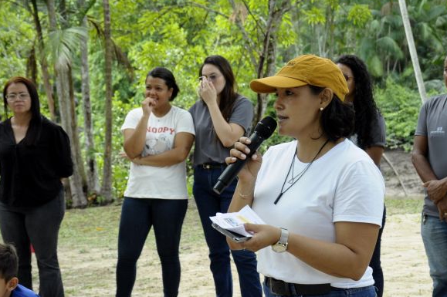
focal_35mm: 87
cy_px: 182
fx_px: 1079
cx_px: 294
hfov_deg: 23.3
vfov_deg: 15.7
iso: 640
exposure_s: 1/250
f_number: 8
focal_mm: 42
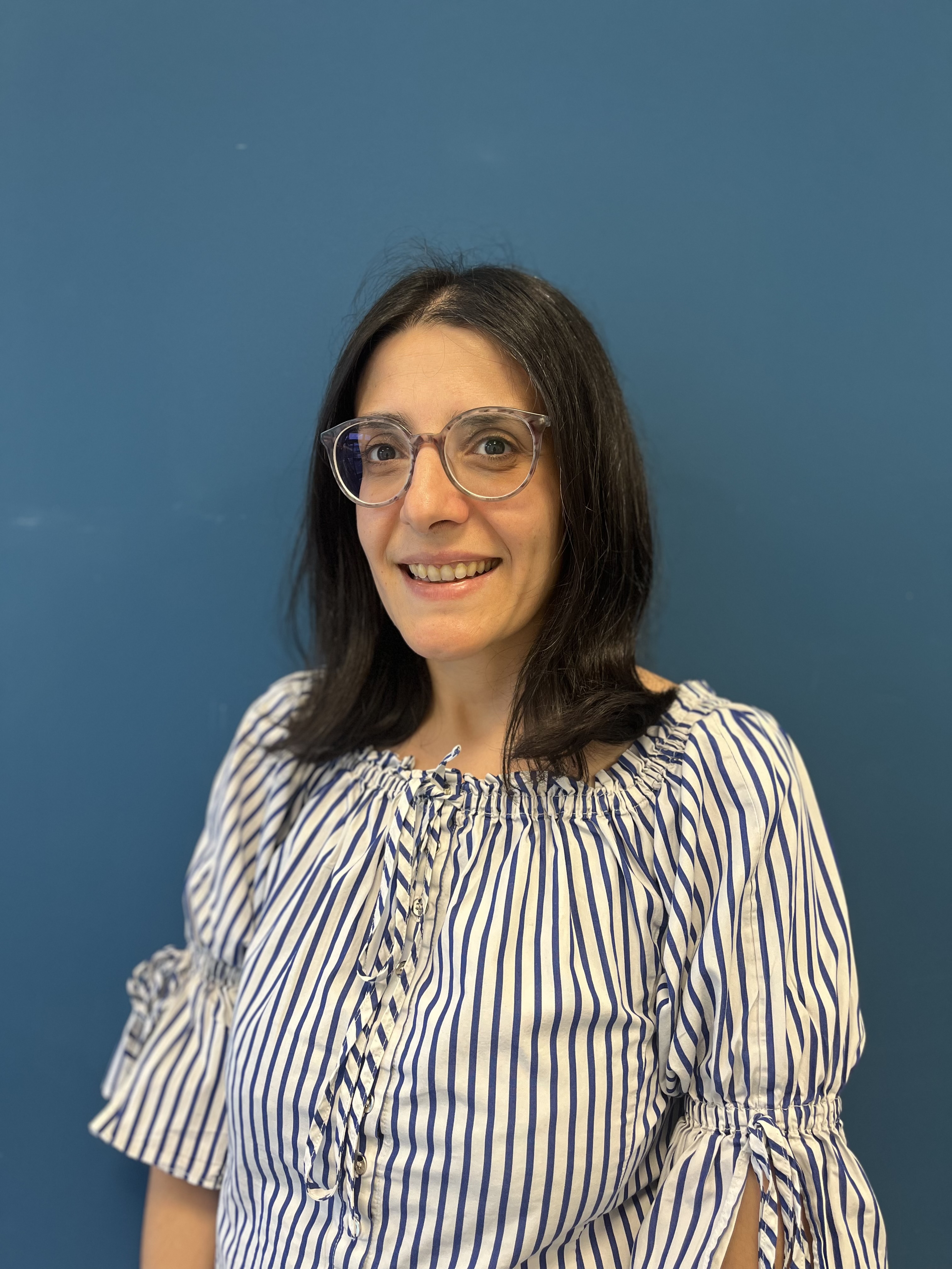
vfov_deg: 67.3
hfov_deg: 53.1
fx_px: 953
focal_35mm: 26
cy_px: 634
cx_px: 476
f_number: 1.6
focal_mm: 5.1
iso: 125
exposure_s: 1/76
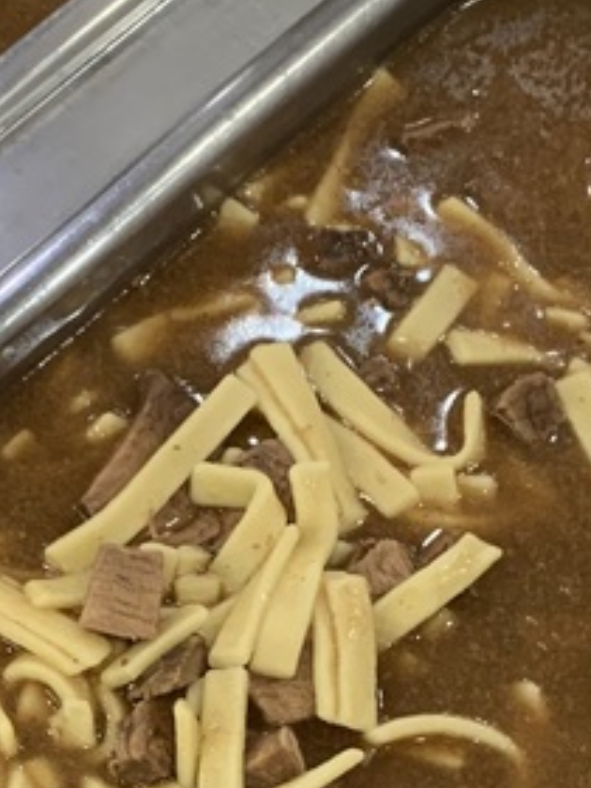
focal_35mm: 95
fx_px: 2163
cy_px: 777
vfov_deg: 20.1
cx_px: 39
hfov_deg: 15.4
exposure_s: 1/60
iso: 200
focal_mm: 4.25
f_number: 1.8
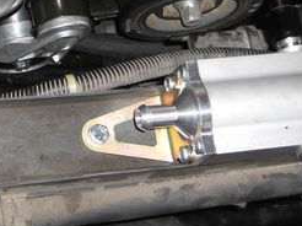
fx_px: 863
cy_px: -32
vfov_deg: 14.5
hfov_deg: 19.2
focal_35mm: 99
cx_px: -7
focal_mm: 7.9
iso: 100
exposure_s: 1/60
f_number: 2.8
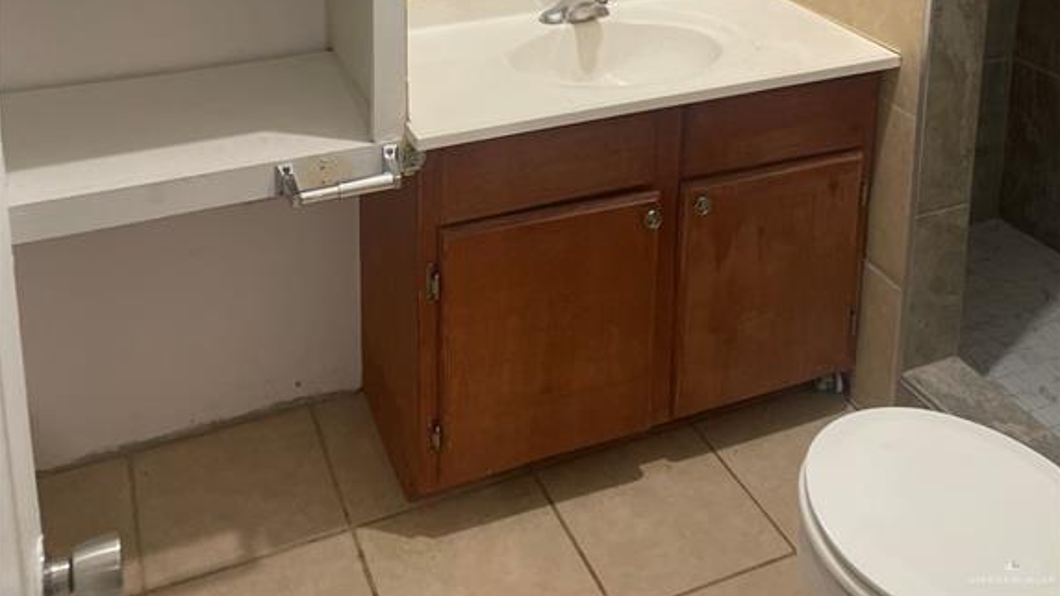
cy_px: -109
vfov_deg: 27.6
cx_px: 530
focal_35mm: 38
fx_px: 1068
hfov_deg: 52.8
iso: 125
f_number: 1.6
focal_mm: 4.2
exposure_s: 1/120
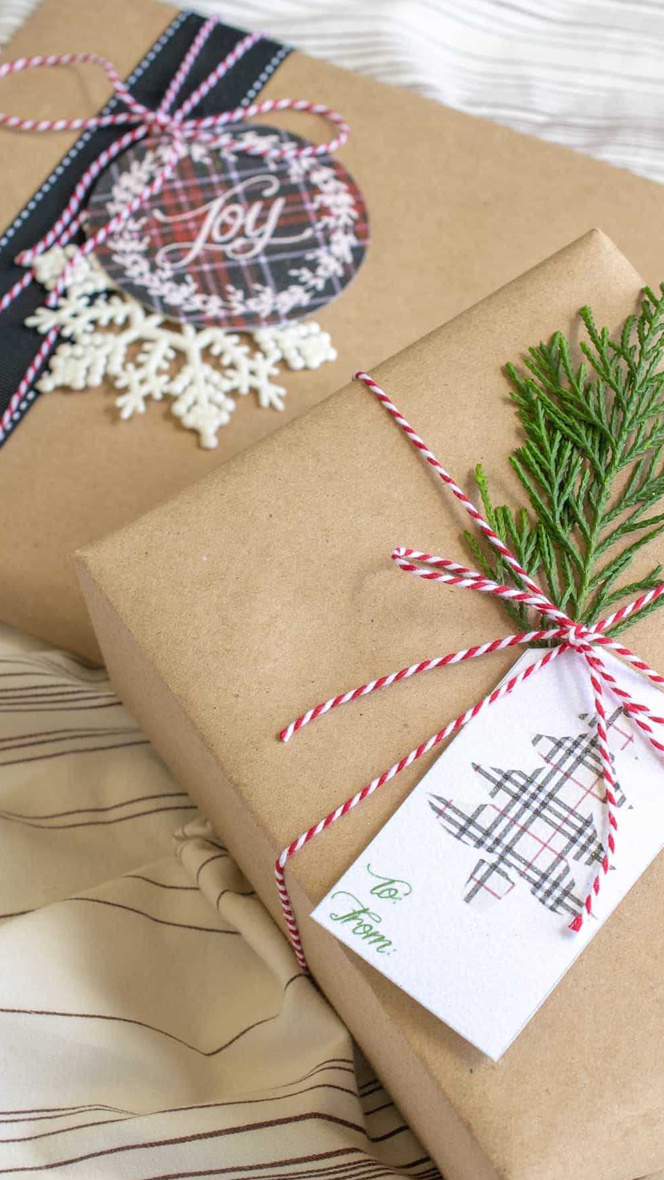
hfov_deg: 18.8
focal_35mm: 64
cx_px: 375
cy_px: 583
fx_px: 2003
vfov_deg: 32.8
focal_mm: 40
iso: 400
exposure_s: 1/15
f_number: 9
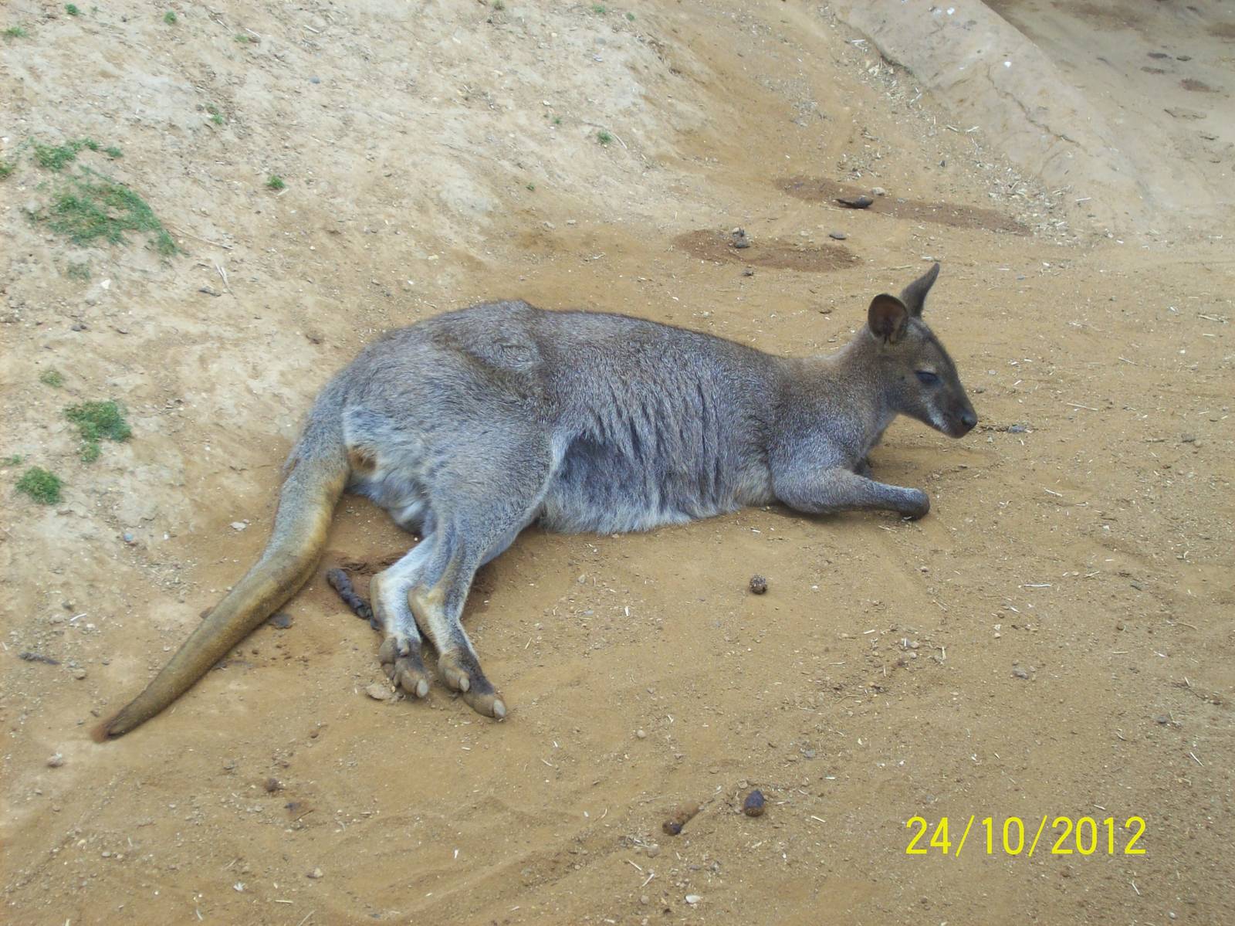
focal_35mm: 70
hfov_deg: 27.8
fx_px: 2497
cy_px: 463
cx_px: 618
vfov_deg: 21.0
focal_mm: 11.6
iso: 80
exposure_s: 1/274
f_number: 3.8
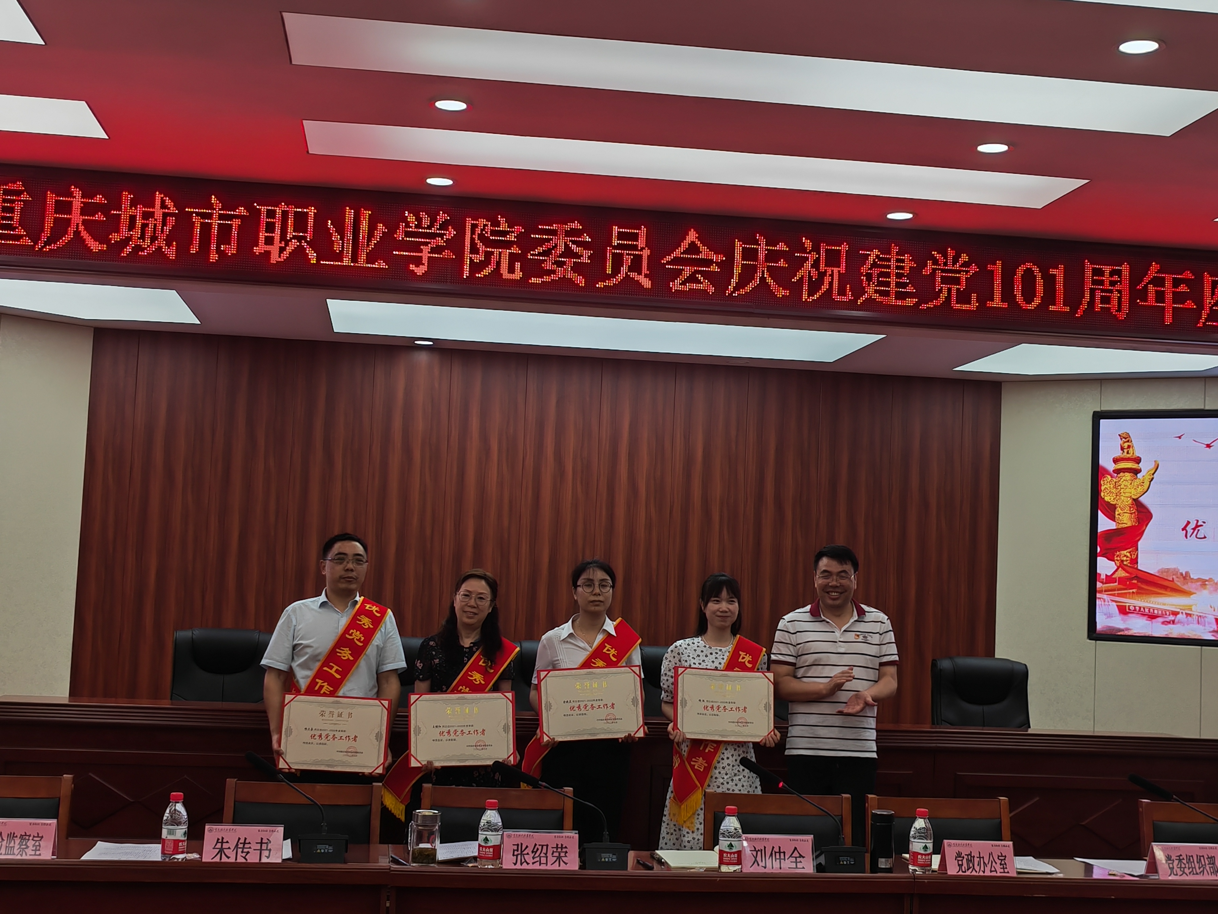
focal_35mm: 48
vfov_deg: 30.3
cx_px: 609
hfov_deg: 39.7
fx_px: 1689
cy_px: 457
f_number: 1.9
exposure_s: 1/271
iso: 100
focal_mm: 5.52
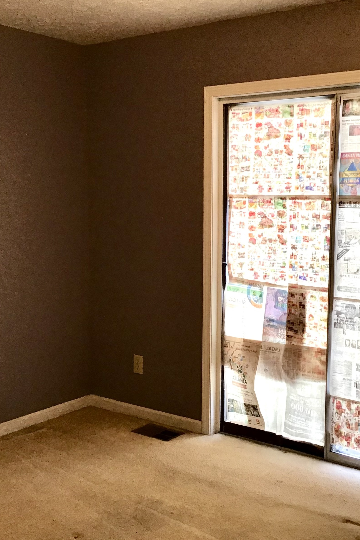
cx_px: 203
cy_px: 266
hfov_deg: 30.5
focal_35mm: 44
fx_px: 660
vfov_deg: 44.5
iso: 64
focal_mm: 3.3
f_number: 2.4
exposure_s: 1/30
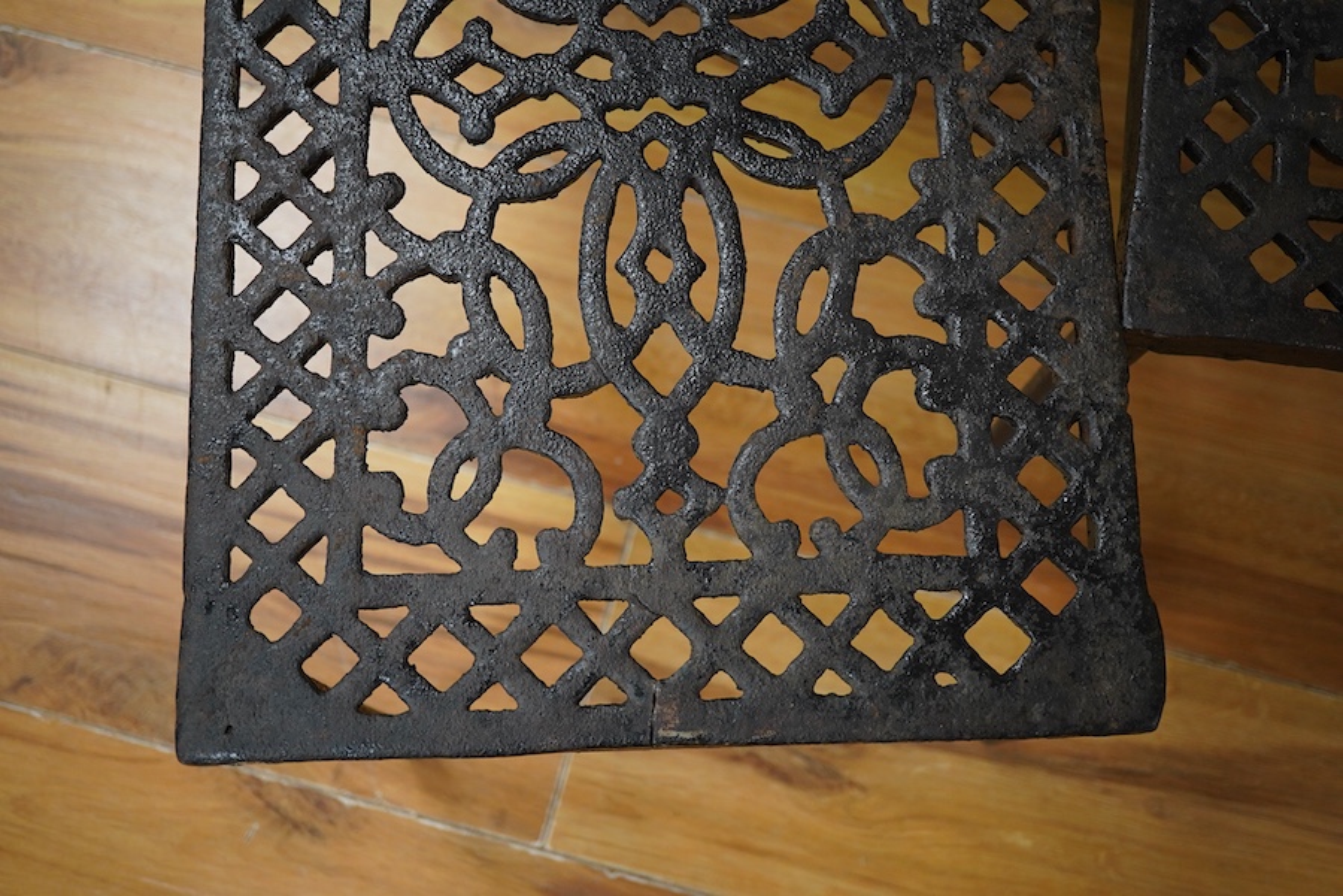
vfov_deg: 29.9
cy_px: 448
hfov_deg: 43.6
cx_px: 672
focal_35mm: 45
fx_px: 1679
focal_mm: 30
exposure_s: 1/125
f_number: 5.6
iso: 1250
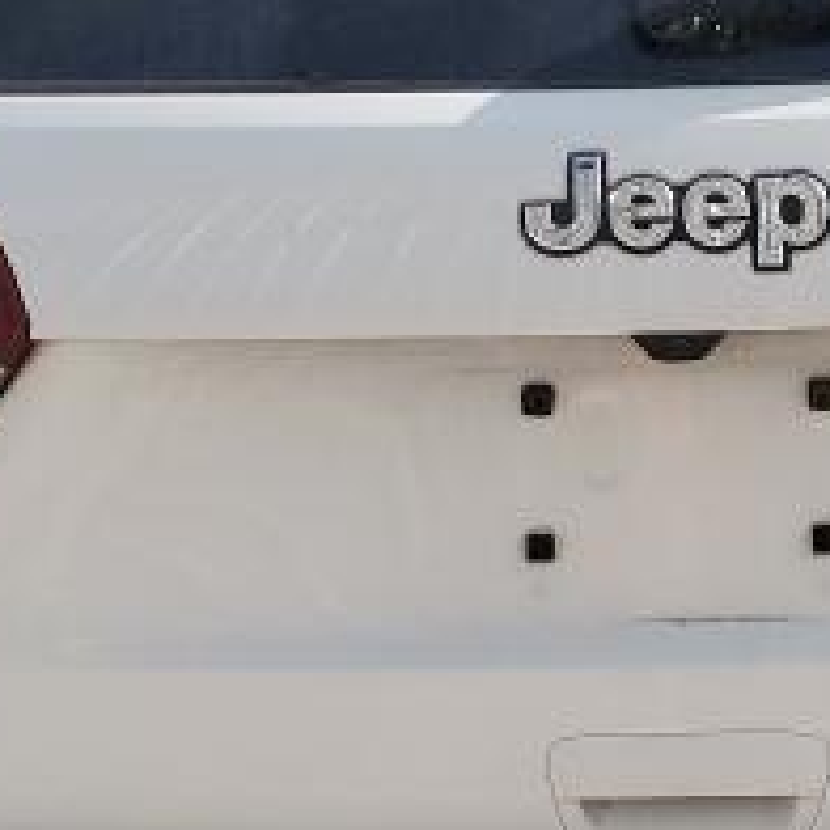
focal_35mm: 94
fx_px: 2550
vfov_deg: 18.5
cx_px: 686
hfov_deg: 18.3
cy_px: 453
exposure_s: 1/3333
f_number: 1.5
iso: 50
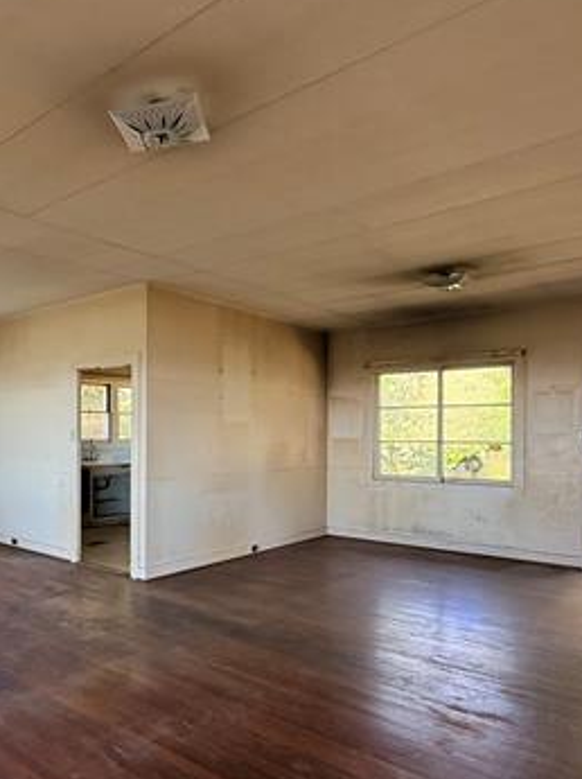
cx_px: 104
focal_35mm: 26
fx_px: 584
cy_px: 436
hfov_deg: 49.4
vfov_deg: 67.1
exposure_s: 1/99
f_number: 2.2
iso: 200
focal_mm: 2.22
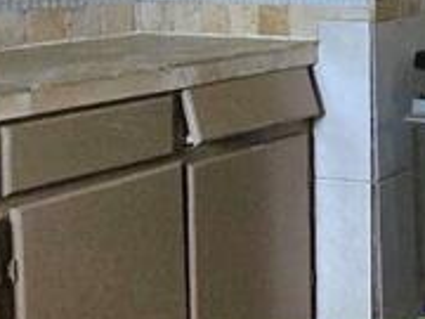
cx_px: 760
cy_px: 5
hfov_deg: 19.7
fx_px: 909
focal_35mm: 74
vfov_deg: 19.4
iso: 1000
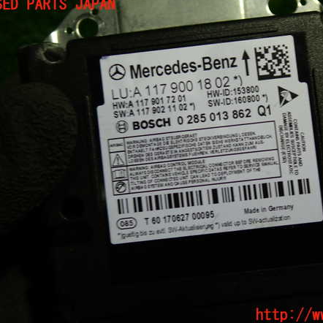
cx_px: 202
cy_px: 160
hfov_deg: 45.7
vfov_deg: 46.0
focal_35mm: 36
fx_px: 380
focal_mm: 5.4
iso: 125
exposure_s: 1/60
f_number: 2.3
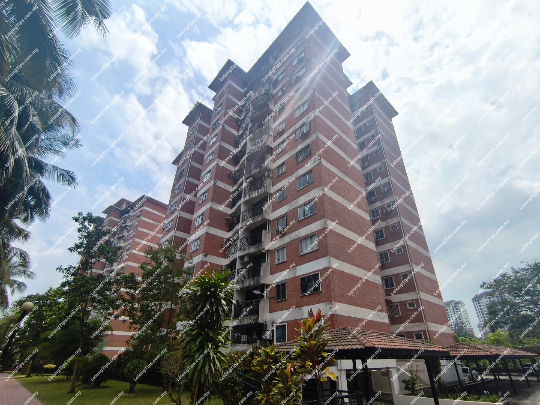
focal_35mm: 15
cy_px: 202
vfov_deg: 81.7
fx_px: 234
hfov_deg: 98.2
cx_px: 270
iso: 50
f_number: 2.2
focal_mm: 1.65
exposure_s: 1/1225
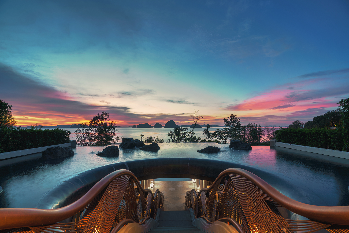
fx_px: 155
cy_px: 116
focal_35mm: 16
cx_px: 174
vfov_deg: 73.8
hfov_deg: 96.7
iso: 50
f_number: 8
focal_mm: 16
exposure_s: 1
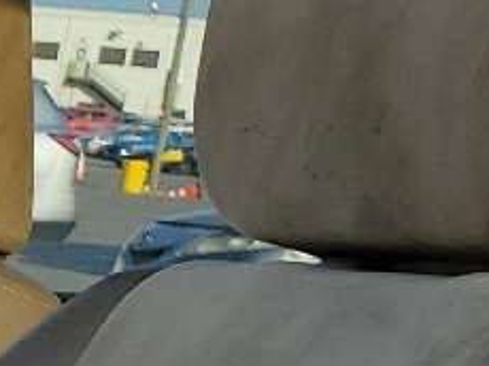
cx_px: -1065
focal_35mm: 181
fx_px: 2554
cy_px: 783
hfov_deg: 8.7
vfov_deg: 7.8
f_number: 1.5
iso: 50
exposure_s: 1/833
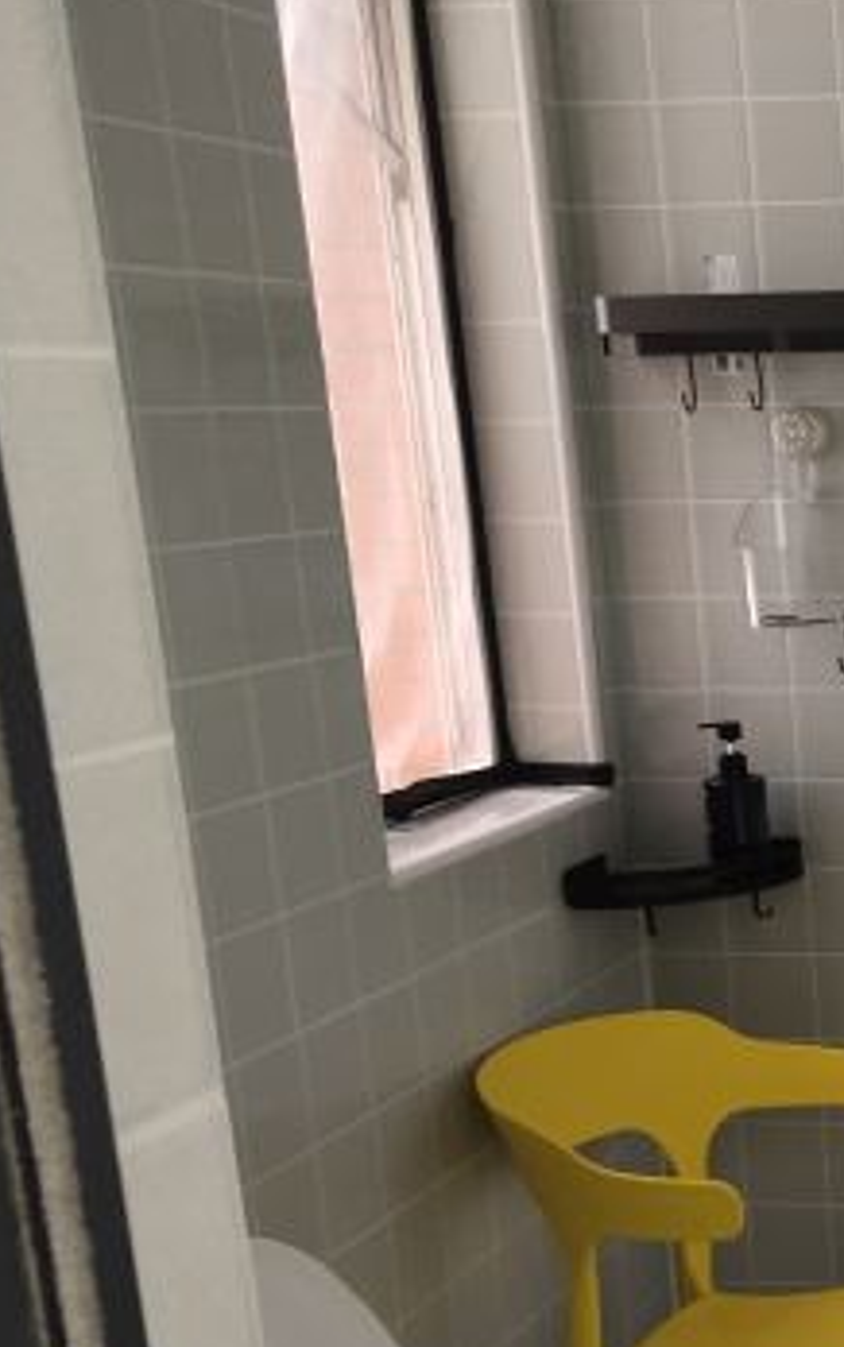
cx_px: 1254
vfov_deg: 27.6
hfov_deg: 16.4
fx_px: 2682
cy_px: 1076
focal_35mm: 73
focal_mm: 4.35
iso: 296
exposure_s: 1/50
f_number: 1.8
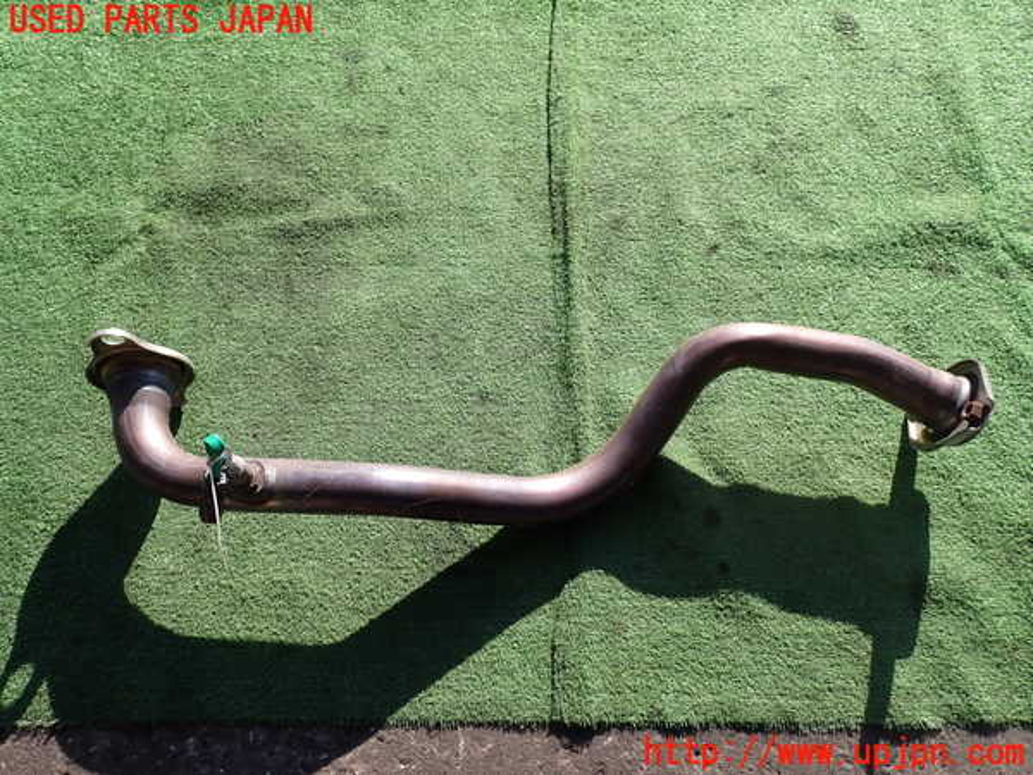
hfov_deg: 69.4
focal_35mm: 25
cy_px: 388
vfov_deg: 54.9
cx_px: 516
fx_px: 746
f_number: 2.8
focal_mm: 4.5
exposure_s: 1/640
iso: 100
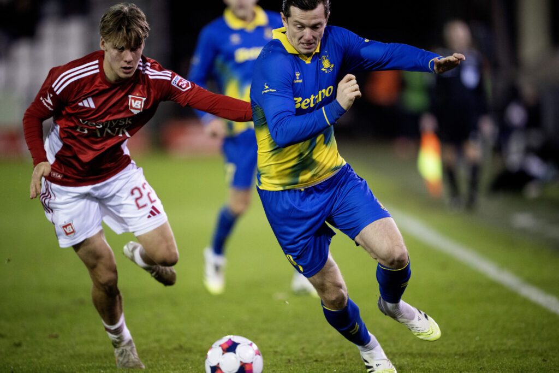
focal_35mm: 400
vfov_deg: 3.4
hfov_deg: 5.2
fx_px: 6212
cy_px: 186
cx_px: 280
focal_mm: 400
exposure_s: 1/1600
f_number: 2.8
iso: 3200
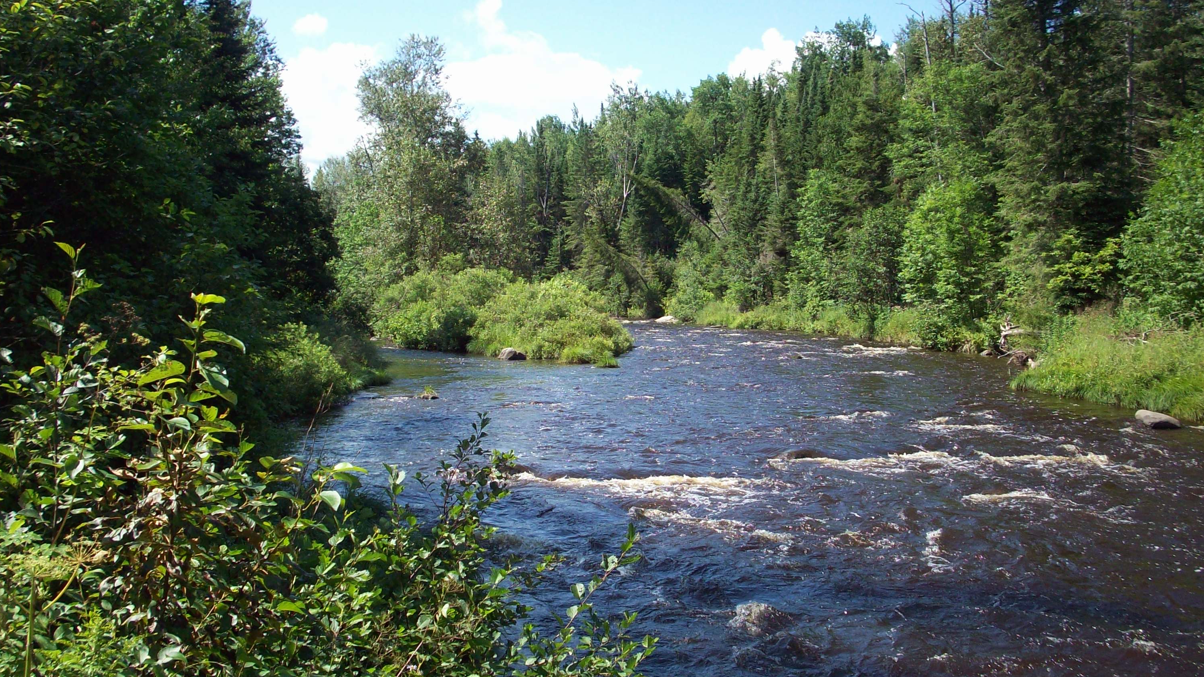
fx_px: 1309
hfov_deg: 49.4
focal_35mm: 41
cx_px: 594
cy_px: 350
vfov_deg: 29.0
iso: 80
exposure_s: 1/661
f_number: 2.8
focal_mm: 6.2
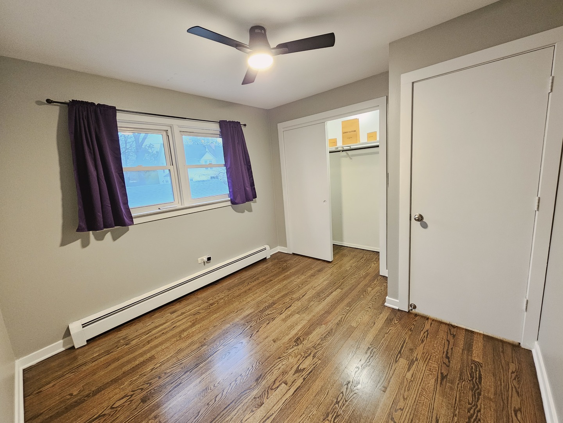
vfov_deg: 89.9
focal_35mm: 13
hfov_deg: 106.2
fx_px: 211
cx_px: 282
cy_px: 212
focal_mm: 2.2
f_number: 2.2
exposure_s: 1/24
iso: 640
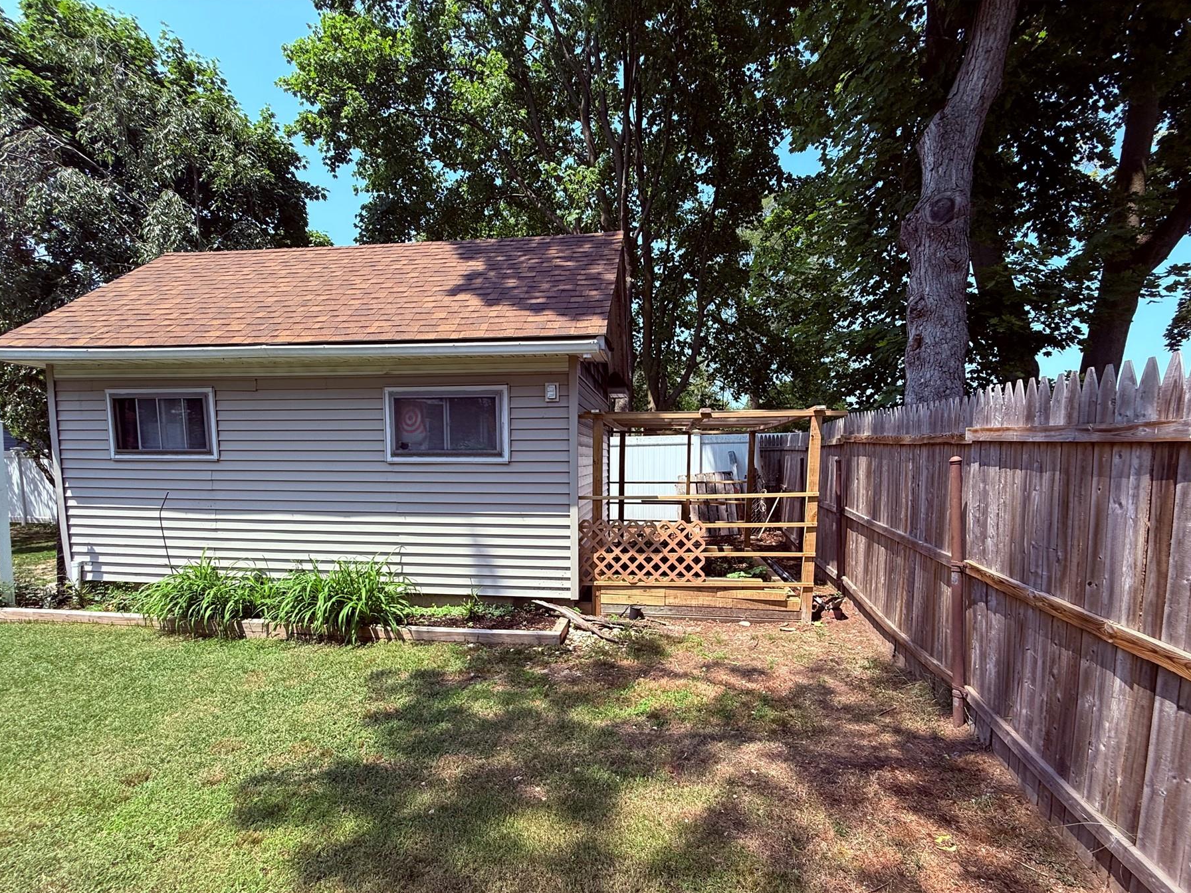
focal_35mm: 16
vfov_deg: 77.7
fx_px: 550
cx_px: 593
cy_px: 507
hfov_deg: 94.5
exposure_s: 1/830
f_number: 2.2
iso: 50
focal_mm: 2.22
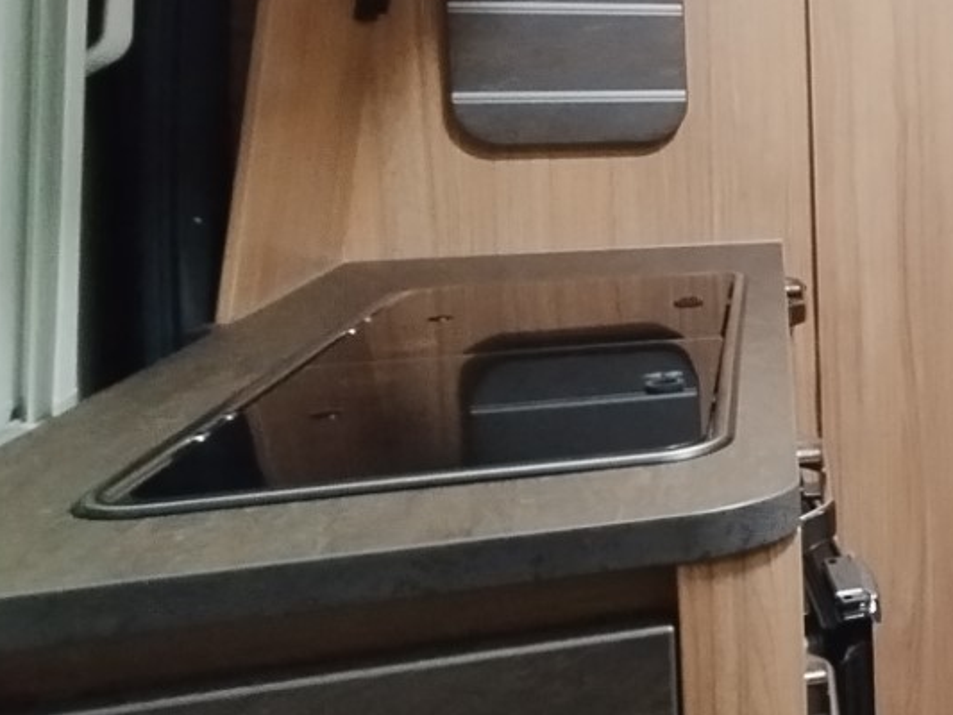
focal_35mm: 48
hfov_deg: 29.4
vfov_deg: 29.7
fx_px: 1322
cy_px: 157
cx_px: 1321
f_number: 2.2
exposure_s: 1/20
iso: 320
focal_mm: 1.65
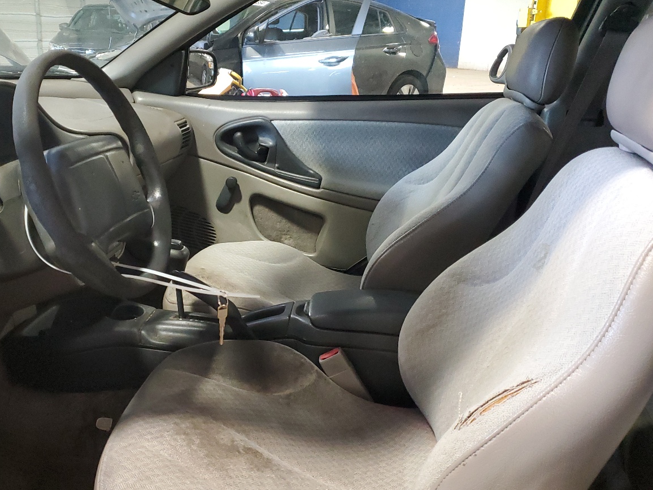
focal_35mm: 36
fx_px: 679
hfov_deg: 50.9
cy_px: 265
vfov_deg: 39.6
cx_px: 254
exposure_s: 1/60.2
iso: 384
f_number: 1.5
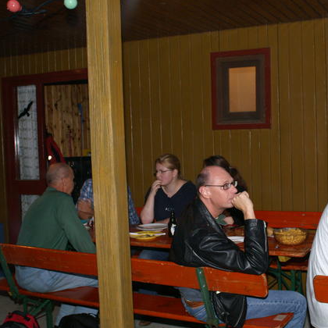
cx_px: 219
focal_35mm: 97
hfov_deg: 17.9
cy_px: 165
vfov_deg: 17.9
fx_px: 1040
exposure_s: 1/60
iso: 400
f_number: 5.6
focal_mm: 50
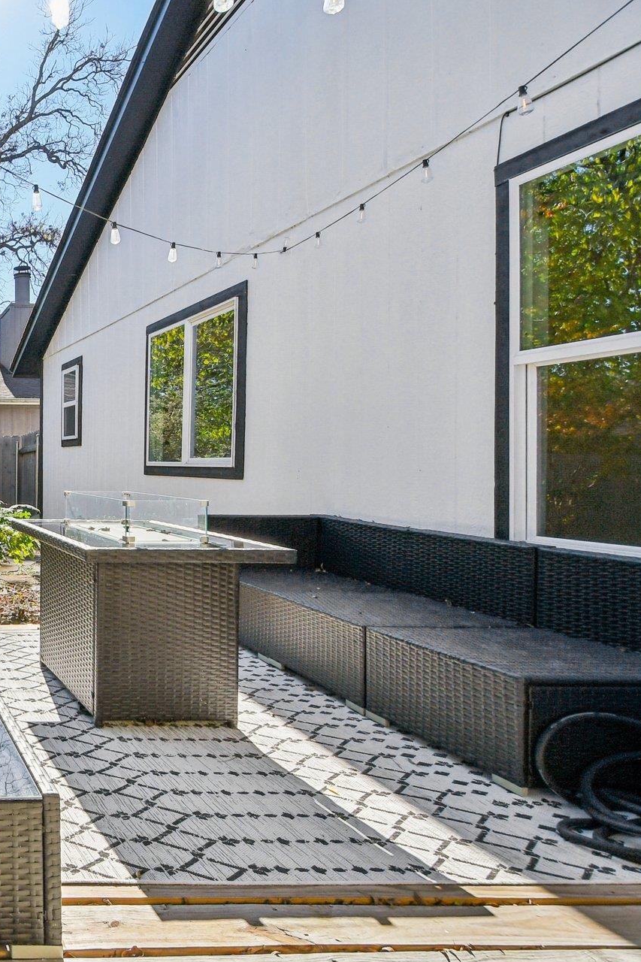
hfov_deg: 39.3
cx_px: -119
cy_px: 463
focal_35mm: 24
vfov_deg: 73.7
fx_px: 641
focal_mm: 10
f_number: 8
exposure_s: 1/640
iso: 400
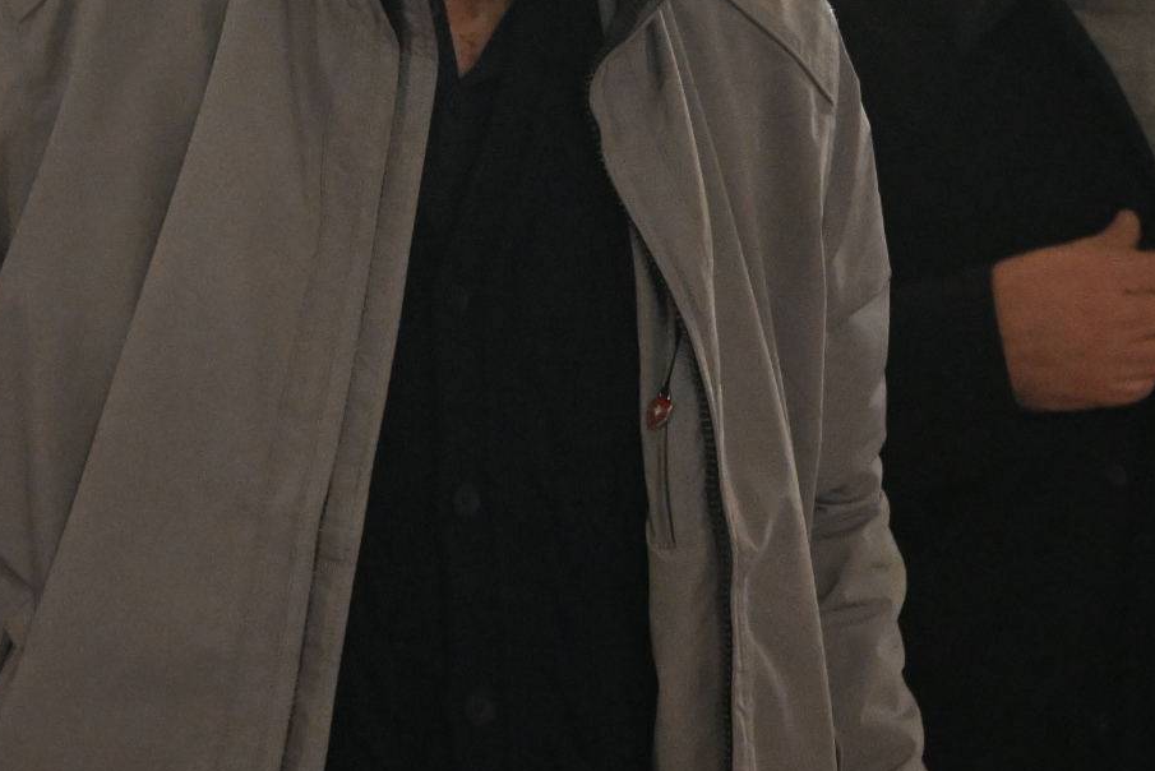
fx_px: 4364
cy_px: 165
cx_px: 539
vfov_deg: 10.1
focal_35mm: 136
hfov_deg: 15.1
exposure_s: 1/160
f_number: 3.5
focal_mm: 38
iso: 6400
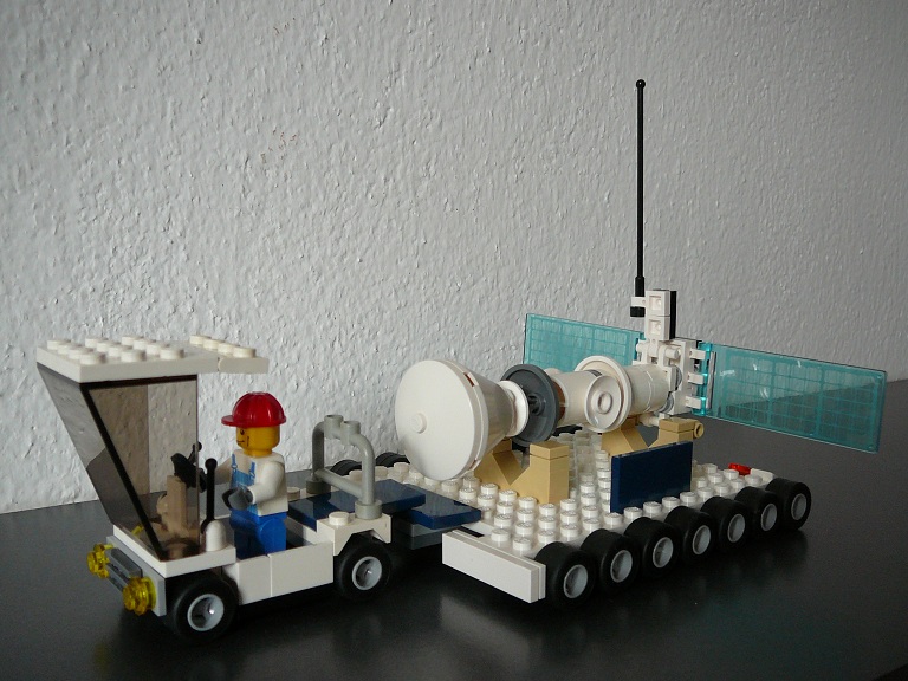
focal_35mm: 35
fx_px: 918
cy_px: 340
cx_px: 454
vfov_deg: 40.7
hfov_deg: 52.6
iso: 160
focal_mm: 5.2
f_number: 2.8
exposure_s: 1/30
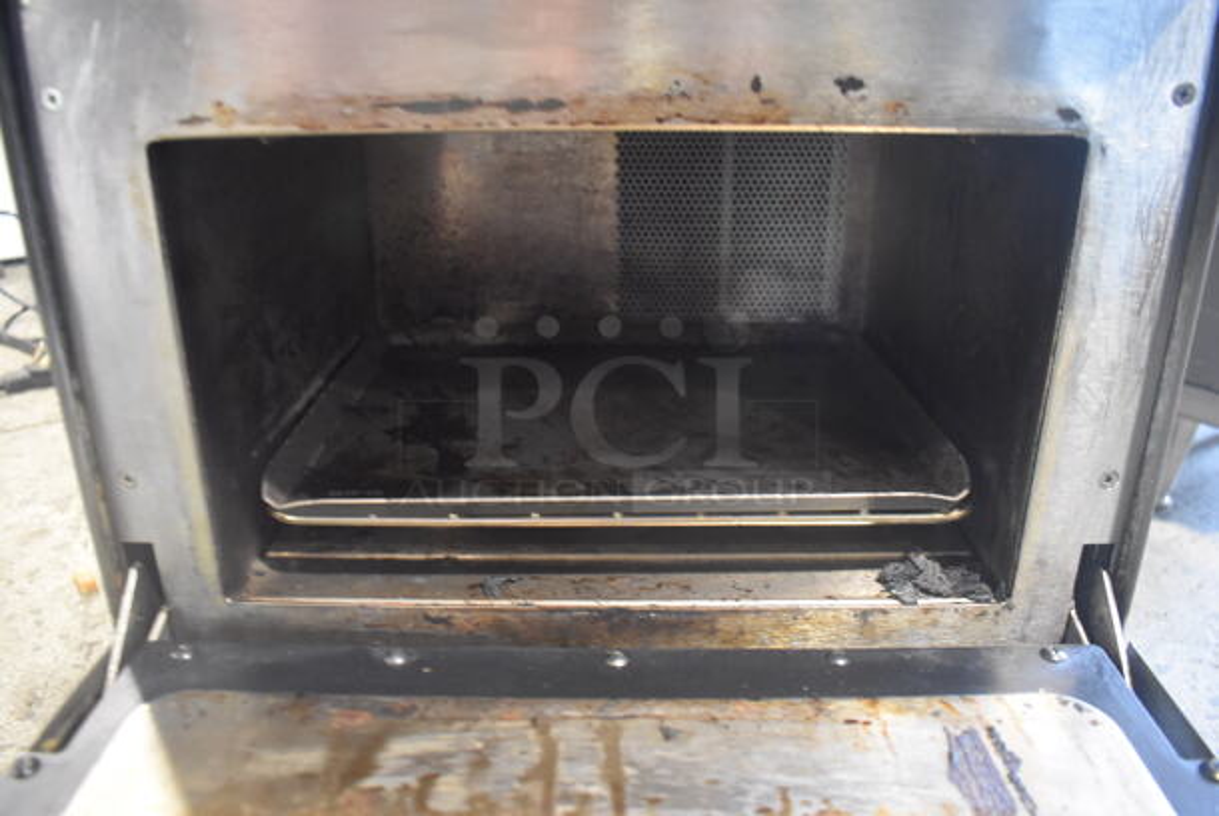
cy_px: 408
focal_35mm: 27
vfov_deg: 48.0
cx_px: 610
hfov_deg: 67.3
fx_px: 915
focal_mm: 18
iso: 2800
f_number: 3.5
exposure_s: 1/30
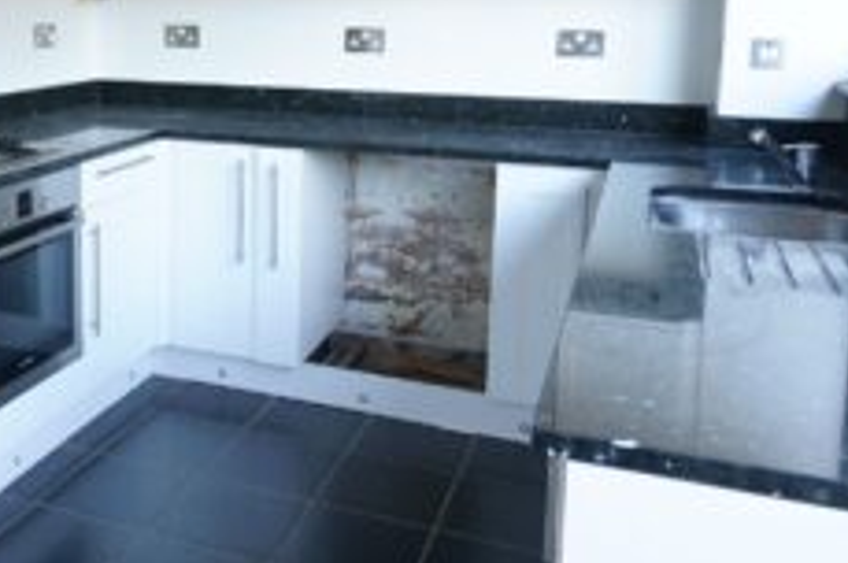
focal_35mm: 42
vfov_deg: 31.2
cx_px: 170
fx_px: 988
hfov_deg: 44.2
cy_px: 130
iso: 500
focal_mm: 16
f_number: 5
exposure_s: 1/30
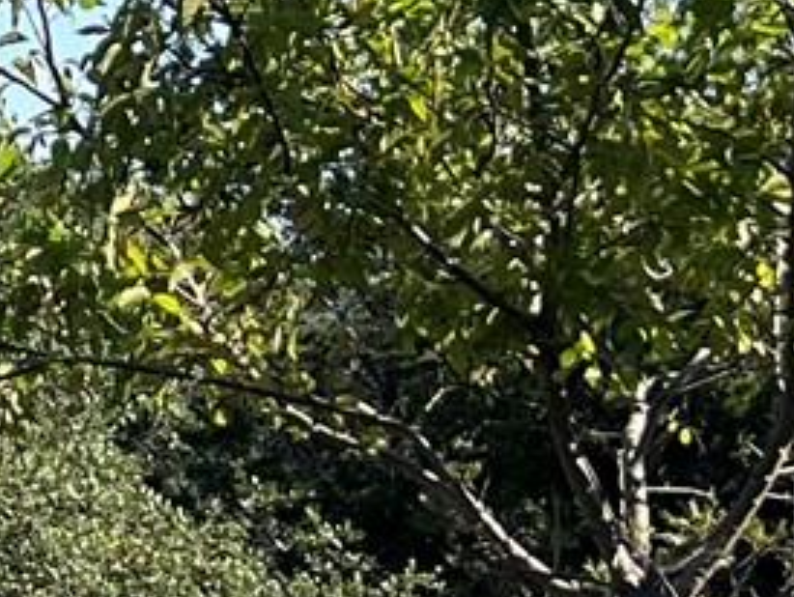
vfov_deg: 7.7
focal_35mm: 194
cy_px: 490
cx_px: -1376
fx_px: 4454
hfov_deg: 8.8
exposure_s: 1/3077
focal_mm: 5.7
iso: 50
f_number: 1.5
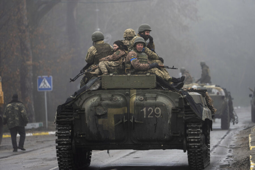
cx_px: 128
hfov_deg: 6.6
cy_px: 85
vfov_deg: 4.4
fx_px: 2210
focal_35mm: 312
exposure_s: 1/250
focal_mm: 312
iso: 250
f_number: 5.6
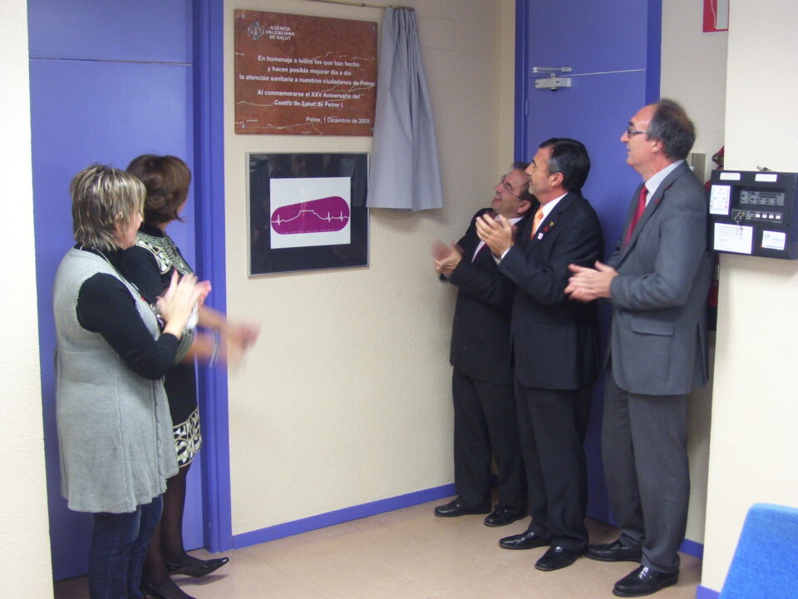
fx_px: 1060
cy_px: 300
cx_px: 399
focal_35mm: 46
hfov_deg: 41.2
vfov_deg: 31.5
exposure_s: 1/10
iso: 160
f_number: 3
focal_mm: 7.6
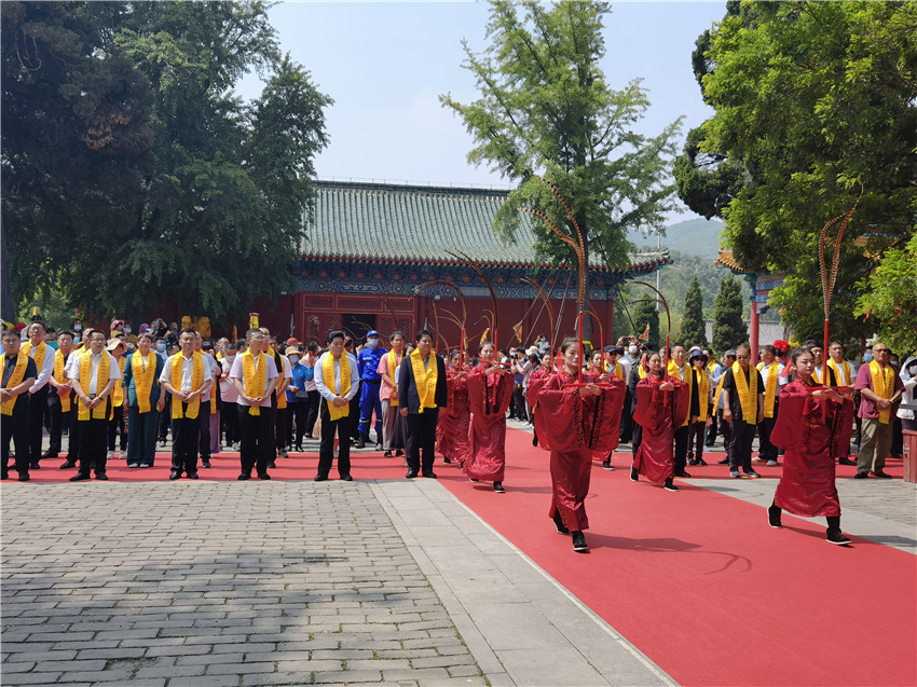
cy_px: 344
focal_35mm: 33
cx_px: 458
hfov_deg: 55.4
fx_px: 874
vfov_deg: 42.9
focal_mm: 6.67
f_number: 1.9
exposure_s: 1/3125
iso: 50
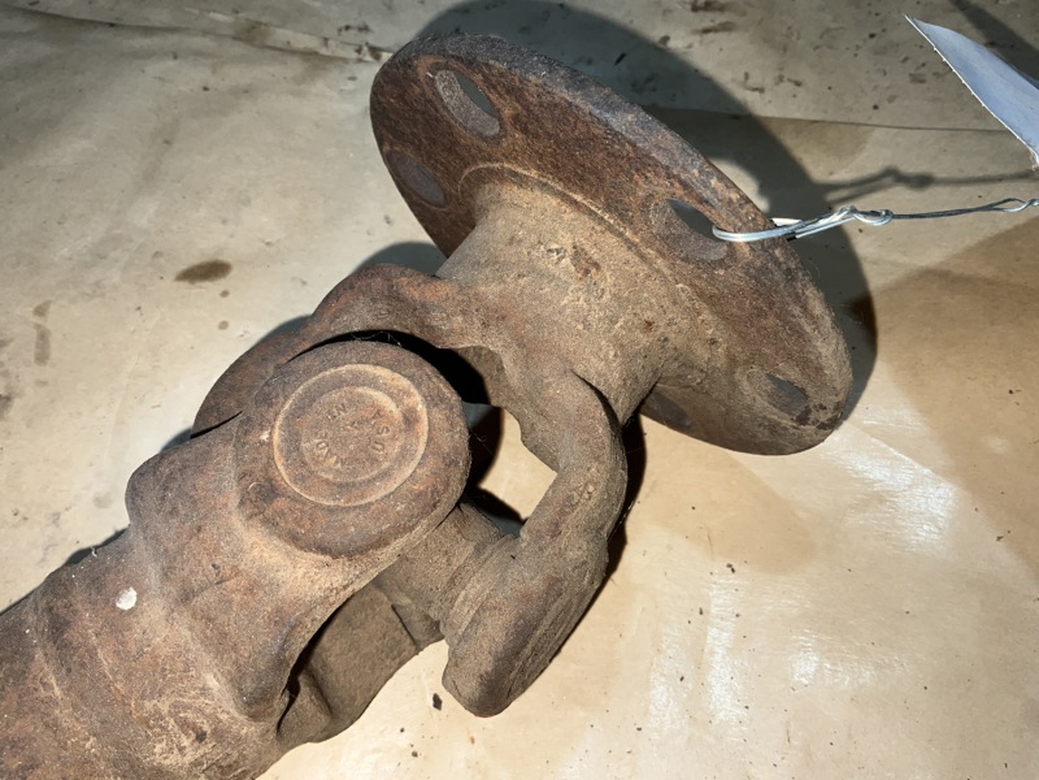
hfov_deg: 61.7
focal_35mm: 29
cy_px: 390
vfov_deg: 48.2
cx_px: 520
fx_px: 870
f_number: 1.8
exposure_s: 1/122
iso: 16
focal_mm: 3
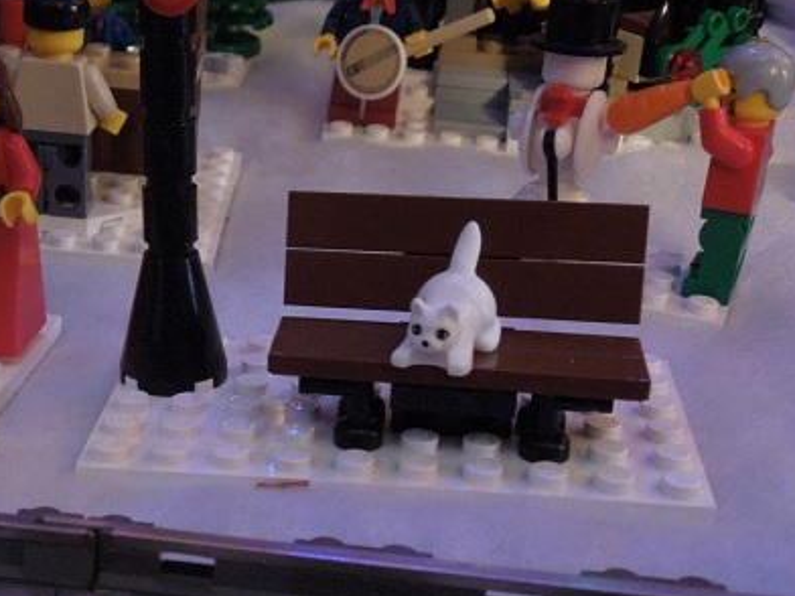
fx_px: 1470
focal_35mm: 64
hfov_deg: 29.4
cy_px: 422
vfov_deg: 22.8
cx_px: 133
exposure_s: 1/3
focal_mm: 6.3
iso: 800
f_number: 3.7
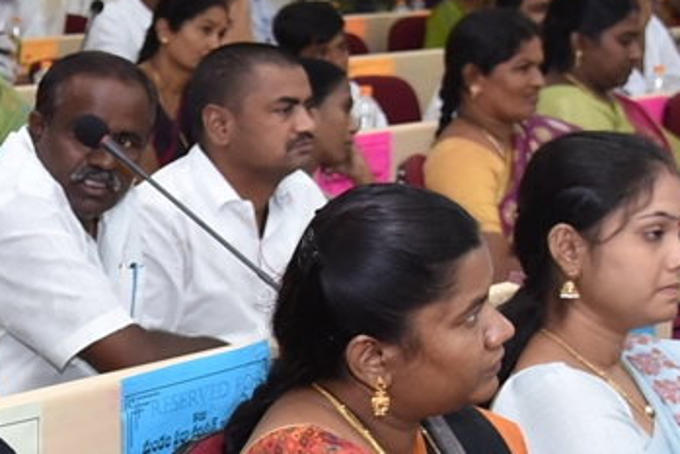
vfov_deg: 11.0
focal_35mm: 124
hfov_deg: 15.7
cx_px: -215
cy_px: 350
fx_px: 2343
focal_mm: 24
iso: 1250
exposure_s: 1/125
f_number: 4.5
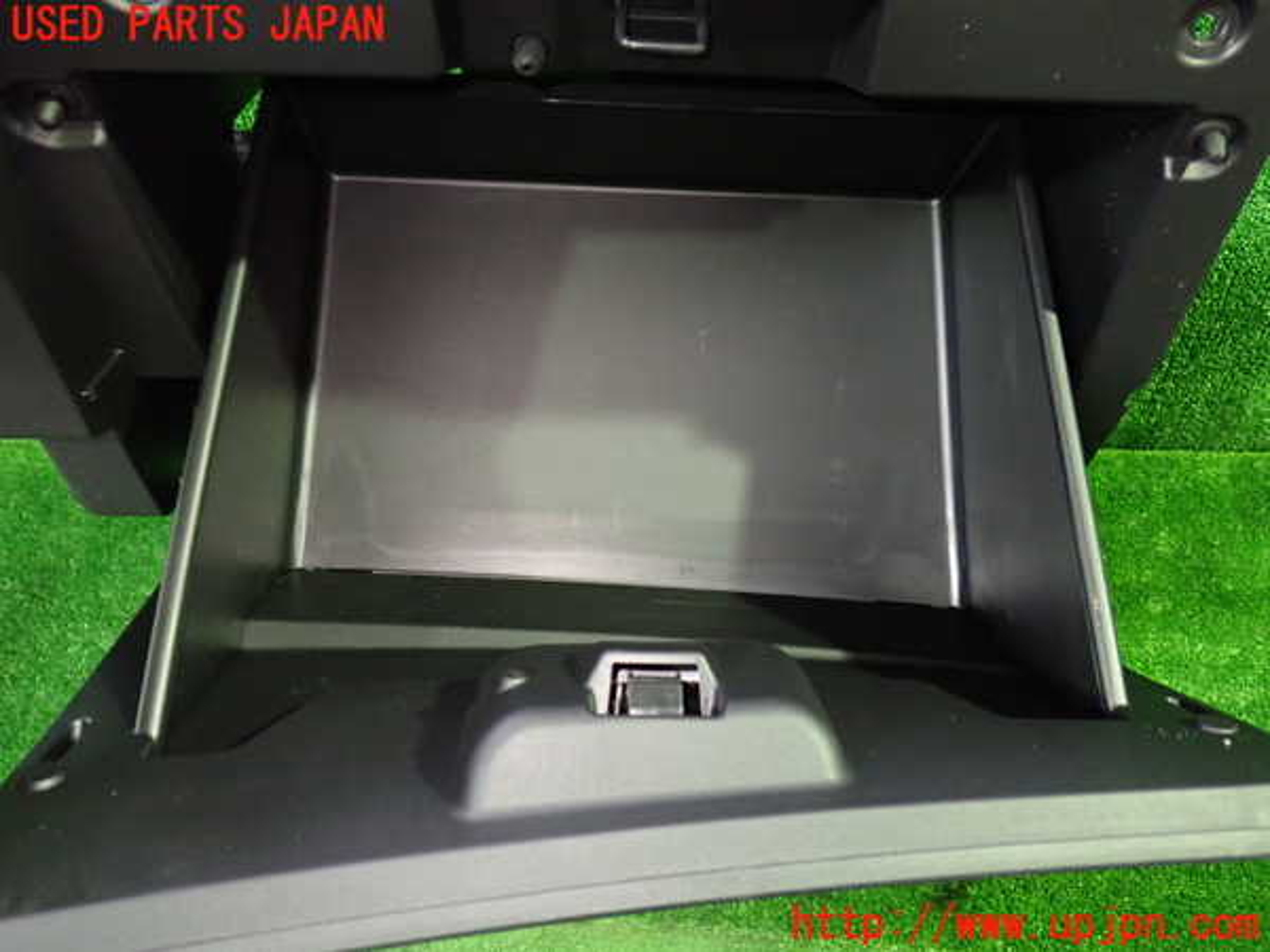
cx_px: 635
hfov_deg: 60.0
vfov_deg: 46.8
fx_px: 1101
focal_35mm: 30
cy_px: 476
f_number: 2.3
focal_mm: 5.4
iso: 800
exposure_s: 1/25
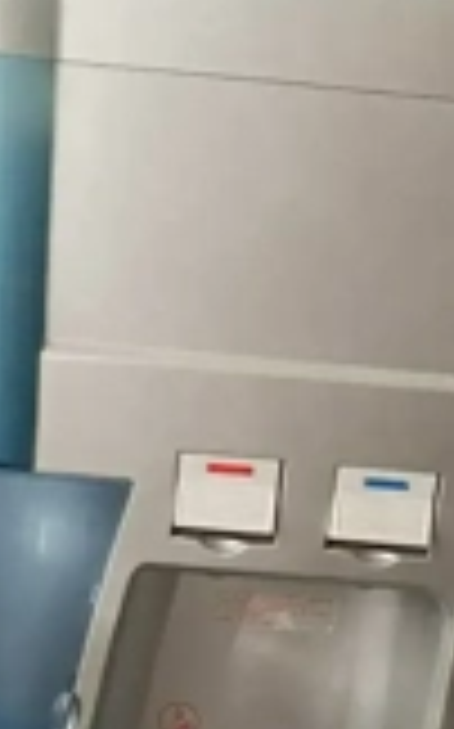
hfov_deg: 20.6
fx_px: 1249
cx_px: 180
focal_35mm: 63
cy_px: 706
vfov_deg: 30.5
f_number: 1.88
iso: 312
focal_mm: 5.59
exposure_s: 1/50.1
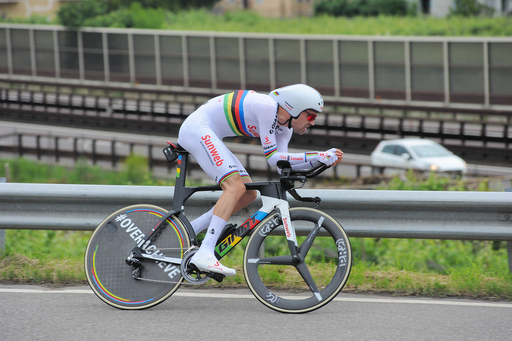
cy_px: 170
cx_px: 256
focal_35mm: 200
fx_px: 2843
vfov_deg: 6.9
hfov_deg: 10.3
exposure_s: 1/1250
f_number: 5.6
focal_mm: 200
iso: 1250
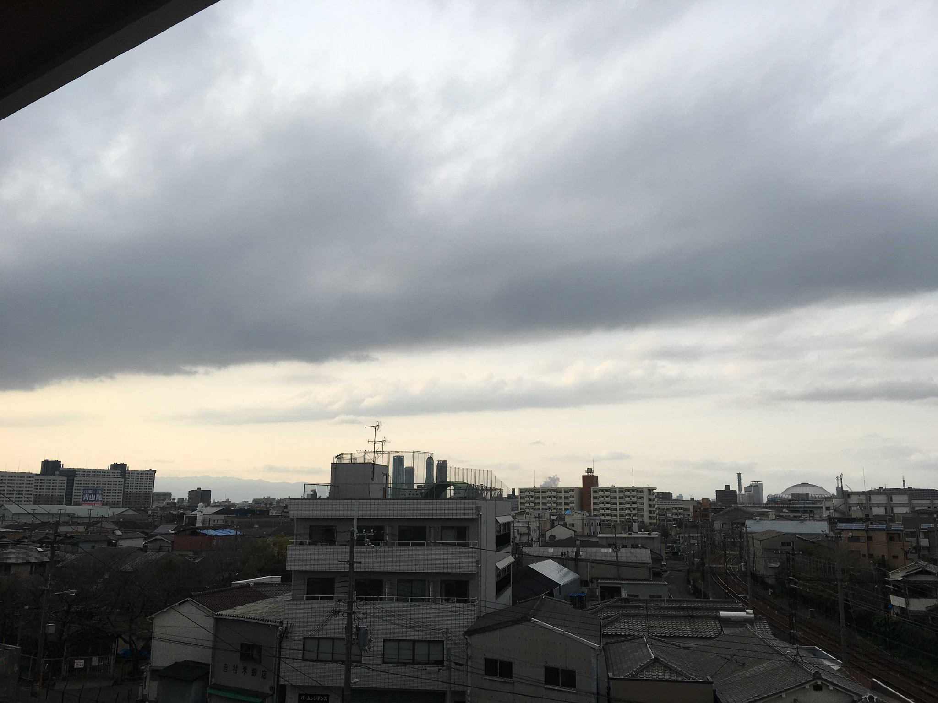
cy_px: 352
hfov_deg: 61.7
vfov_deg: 48.2
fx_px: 786
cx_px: 469
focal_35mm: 29
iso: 25
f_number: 2.2
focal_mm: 4.15
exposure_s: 1/1148
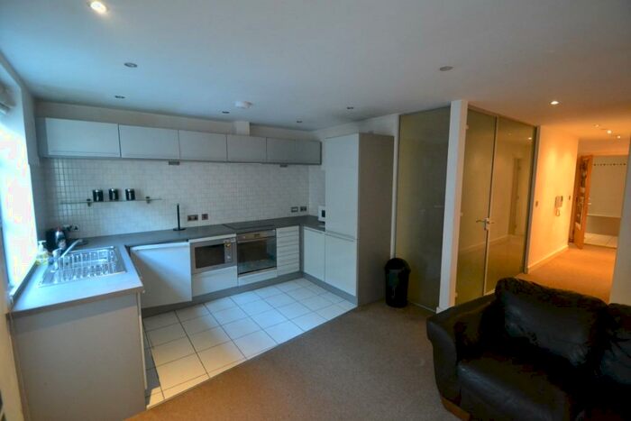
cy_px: 210
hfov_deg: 100.4
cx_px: 316
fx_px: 263
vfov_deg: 77.4
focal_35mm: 15
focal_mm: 10
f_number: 3.5
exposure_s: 1/40
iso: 3200
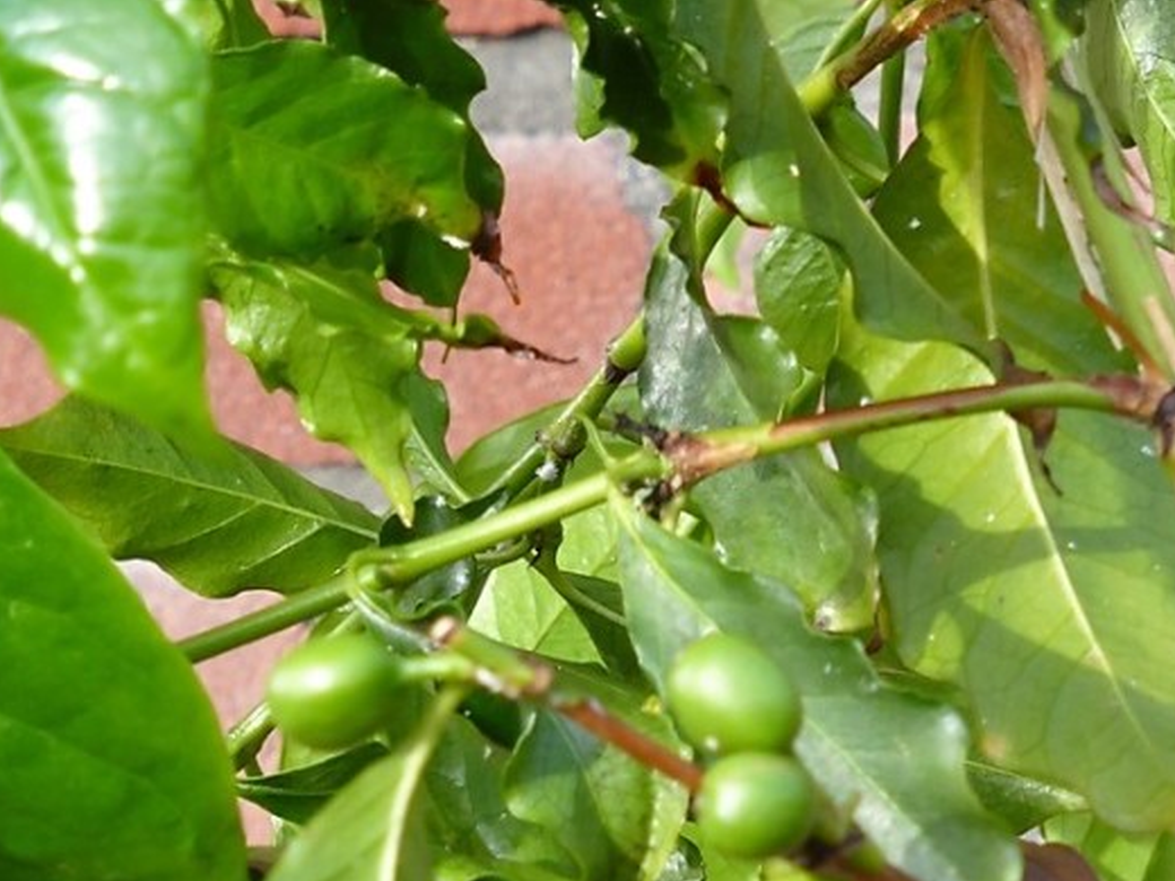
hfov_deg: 6.6
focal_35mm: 298
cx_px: 699
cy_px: 744
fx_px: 10115
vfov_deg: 5.0
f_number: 5.4
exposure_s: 1/80
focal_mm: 31.3
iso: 100
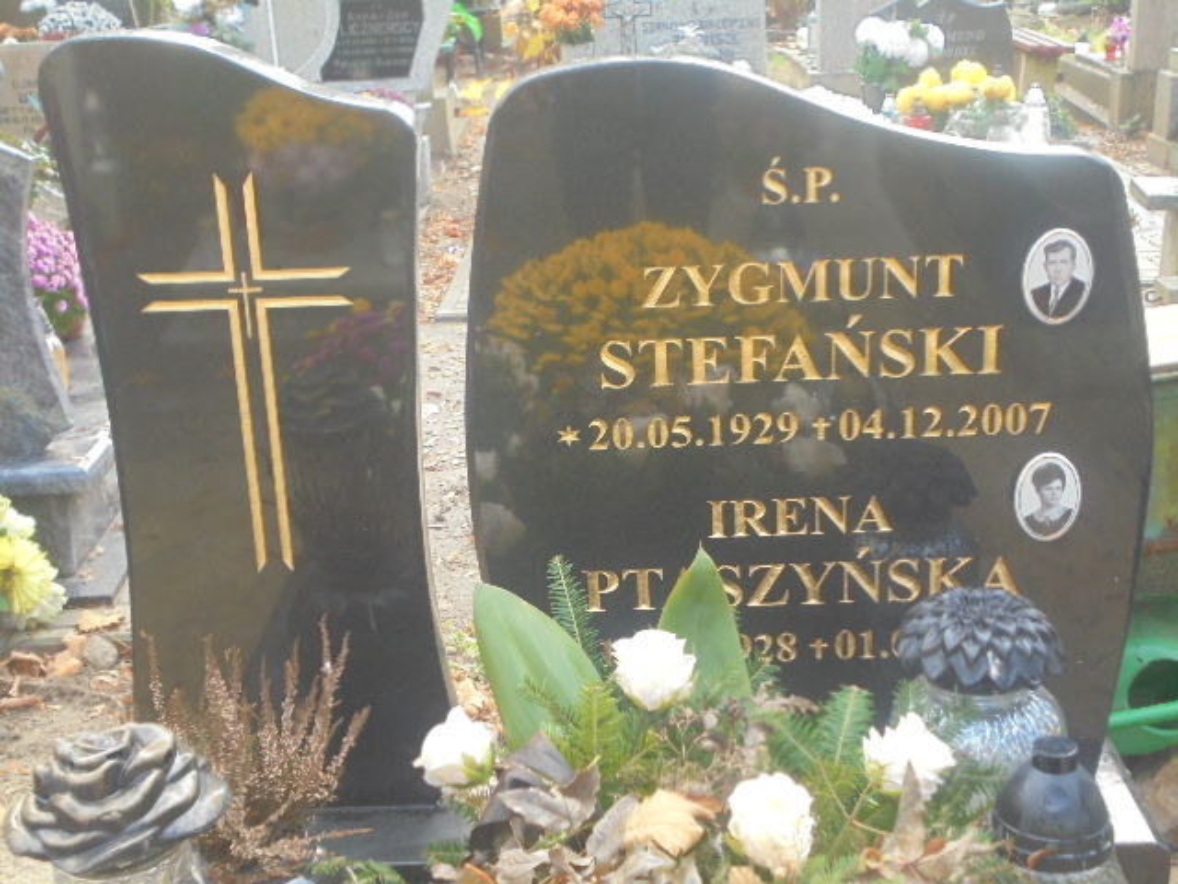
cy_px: 442
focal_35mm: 49
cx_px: 589
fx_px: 1667
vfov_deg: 29.7
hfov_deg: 38.9
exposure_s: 1/30
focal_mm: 8.9
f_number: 4.8
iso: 200
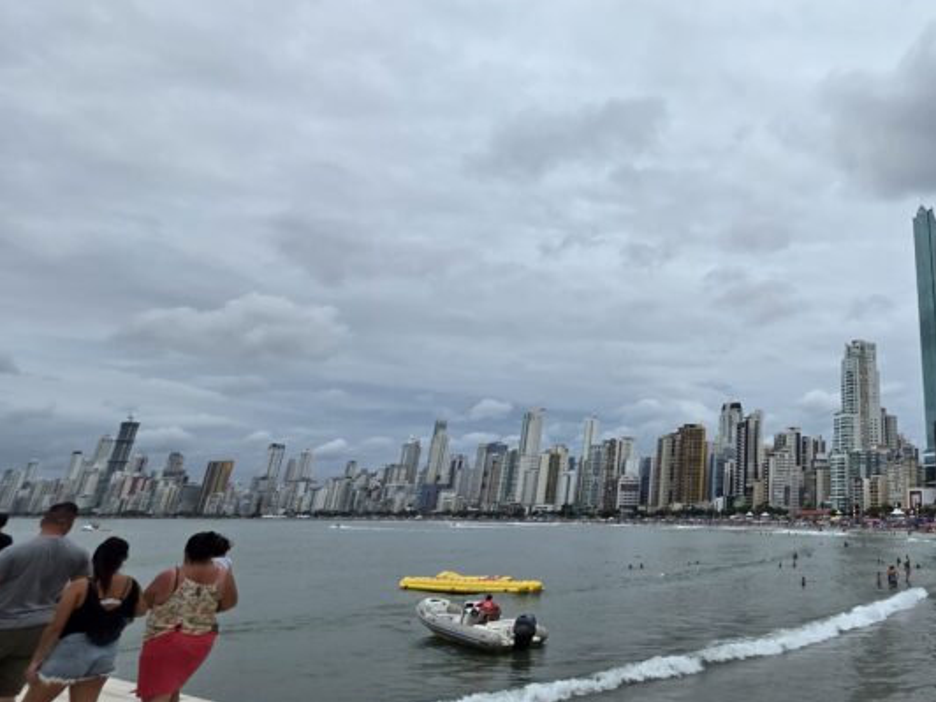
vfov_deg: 53.9
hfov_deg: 61.1
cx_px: 802
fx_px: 676
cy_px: 238
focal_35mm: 25
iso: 40
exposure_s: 1/7906
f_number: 1.9
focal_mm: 2.2
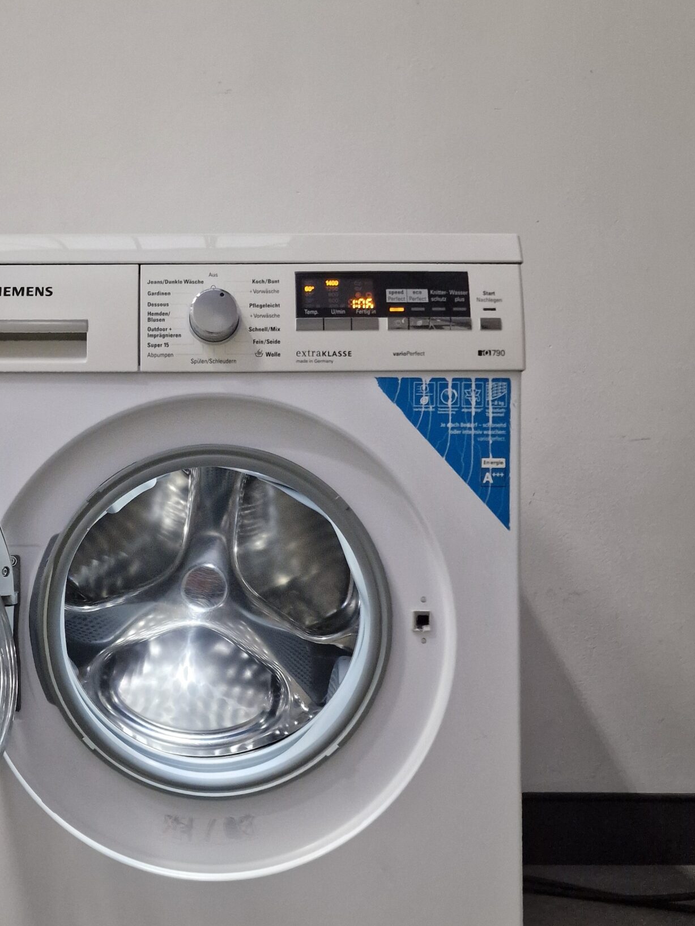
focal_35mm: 36
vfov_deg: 51.2
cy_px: 529
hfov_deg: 38.9
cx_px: 199
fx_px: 964
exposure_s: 1/100
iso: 1000
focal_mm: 6.4
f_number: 1.8
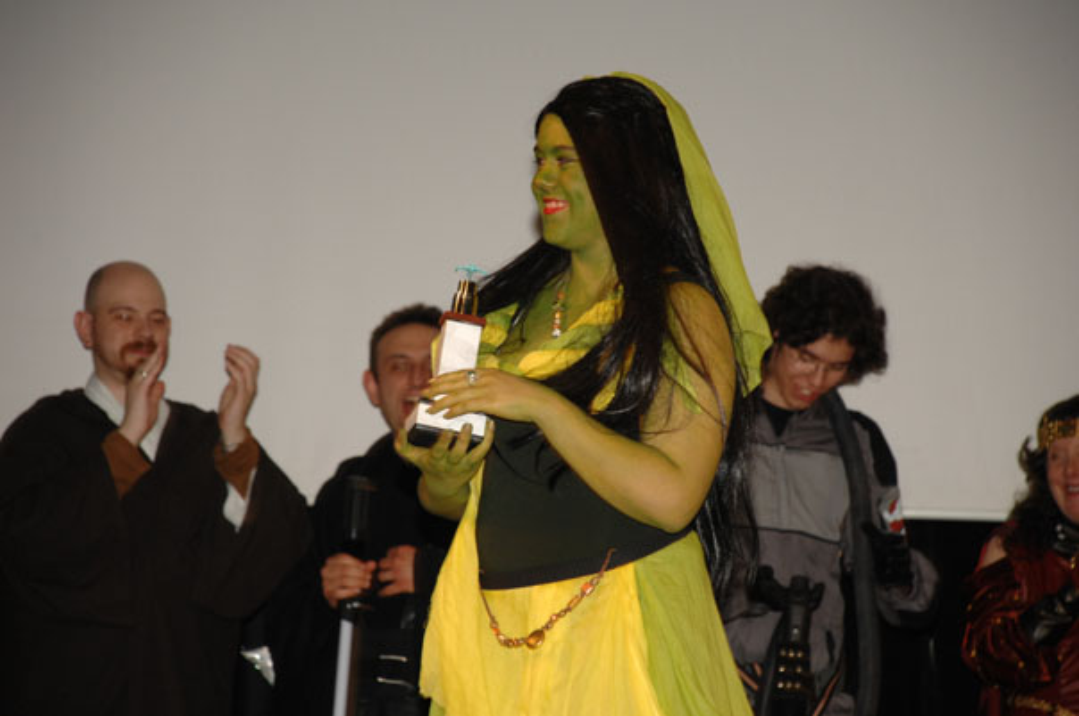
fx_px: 5388
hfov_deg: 11.4
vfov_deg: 7.6
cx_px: 540
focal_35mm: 180
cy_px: 358
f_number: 5.6
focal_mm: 120
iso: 400
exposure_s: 1/40
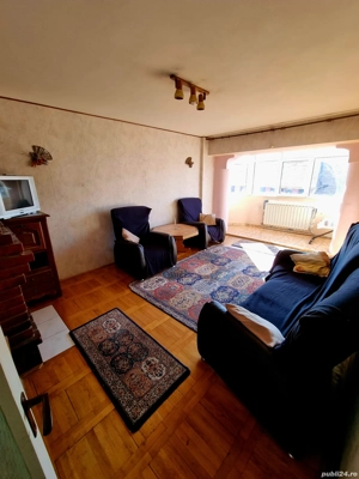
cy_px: 240
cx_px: 180
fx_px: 180
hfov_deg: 89.9
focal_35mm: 13
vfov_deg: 106.2
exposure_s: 1/100
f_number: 2.2
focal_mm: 2.2
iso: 64
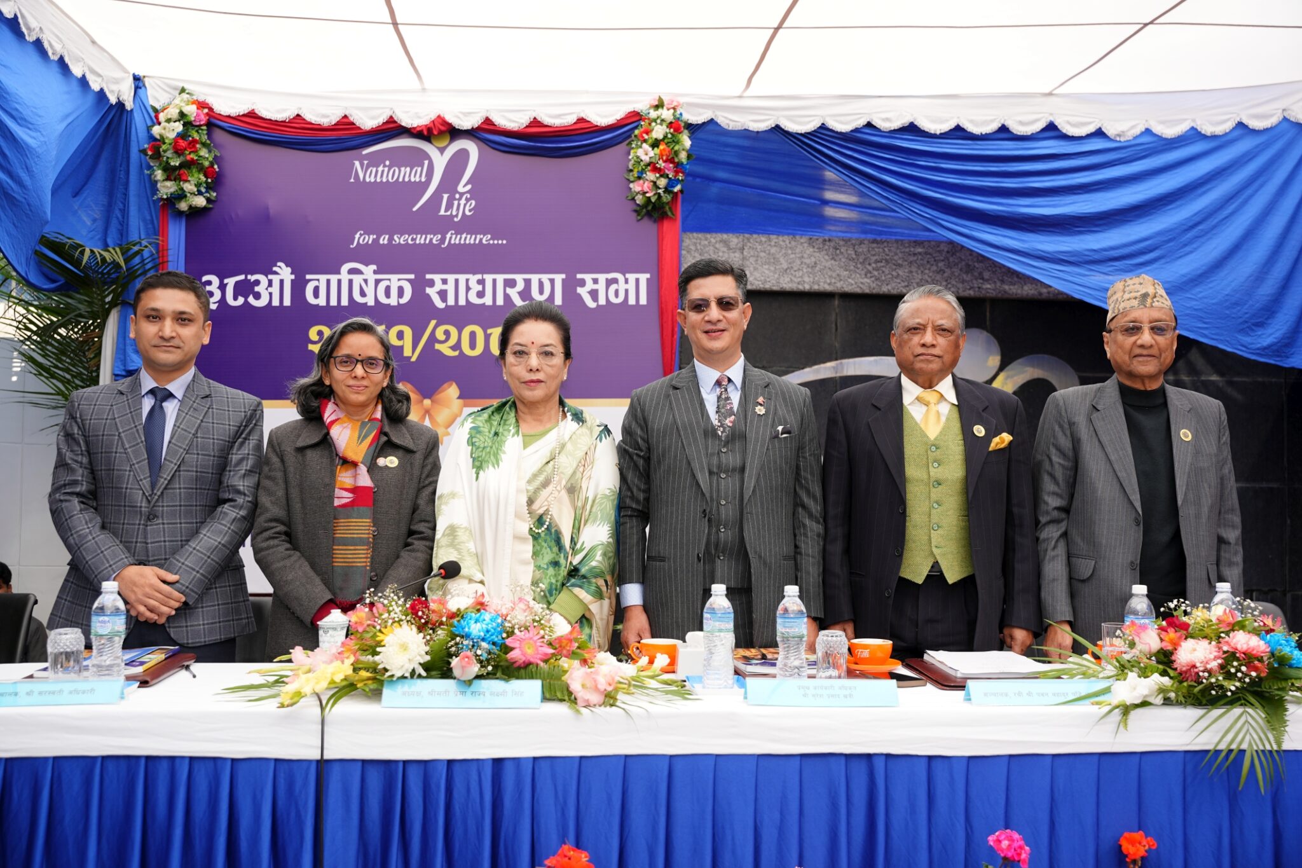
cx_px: 651
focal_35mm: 34
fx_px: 1244
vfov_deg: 38.5
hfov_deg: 55.2
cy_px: 434
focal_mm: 34.4
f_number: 4
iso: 125
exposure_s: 1/200
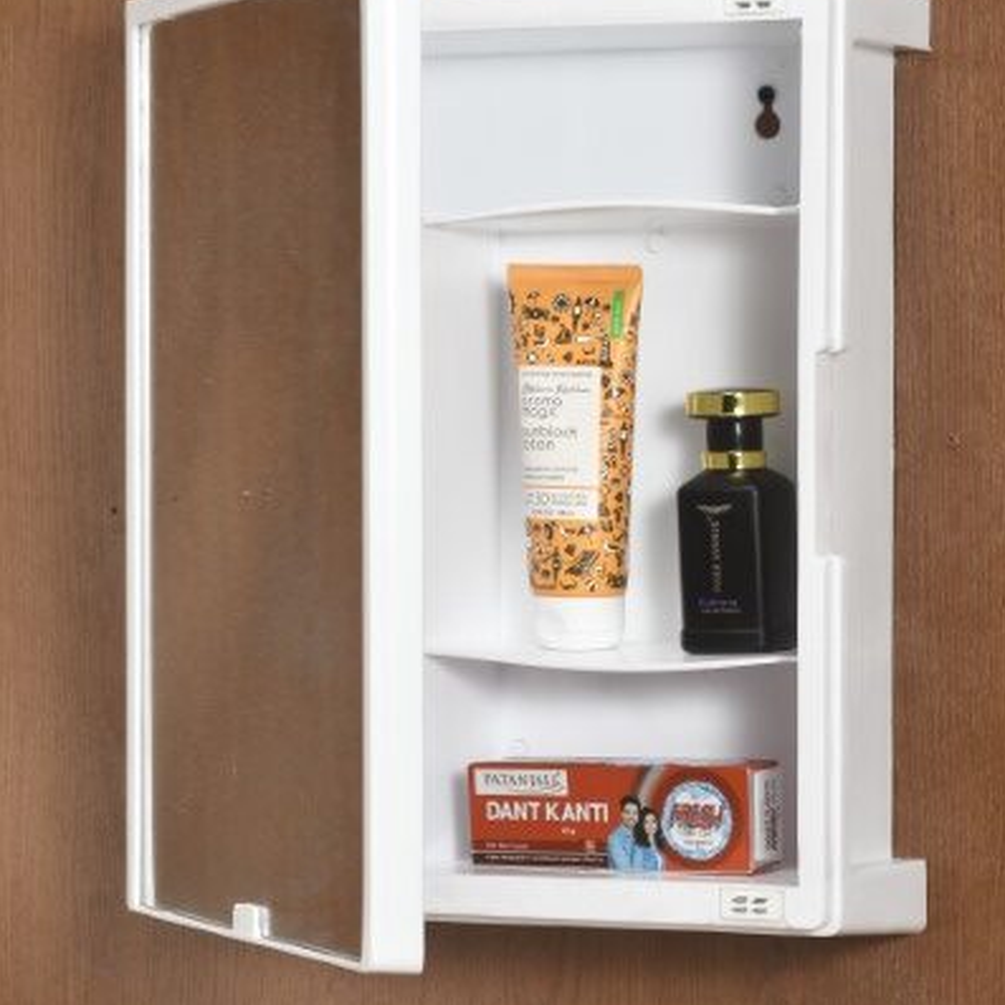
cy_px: 440
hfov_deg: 10.7
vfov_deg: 10.7
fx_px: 5354
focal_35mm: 163
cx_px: 501
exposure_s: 1/50
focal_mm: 85
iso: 200
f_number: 16
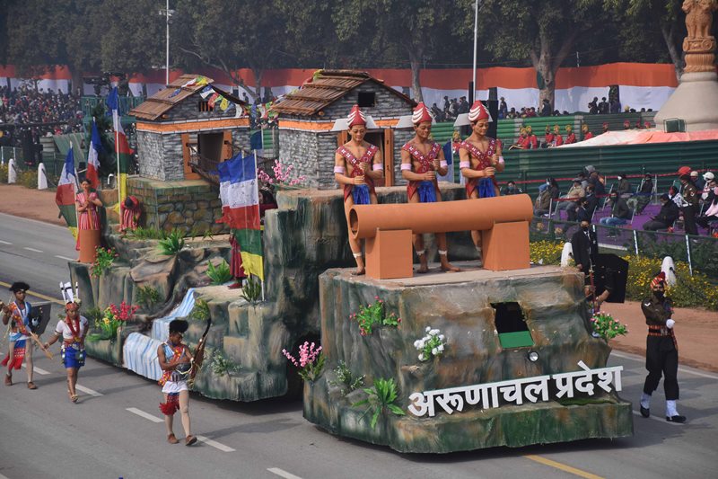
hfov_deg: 17.1
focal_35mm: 120
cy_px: 240
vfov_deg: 11.4
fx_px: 2393
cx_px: 359
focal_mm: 80
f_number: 5.6
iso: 400
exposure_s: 1/2500
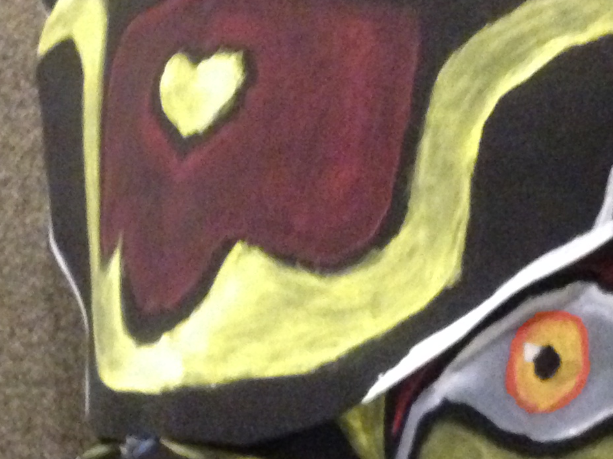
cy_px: 440
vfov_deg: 12.6
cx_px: 343
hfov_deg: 17.0
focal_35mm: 116
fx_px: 2053
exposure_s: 1/15
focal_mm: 4.12
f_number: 2.4
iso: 800
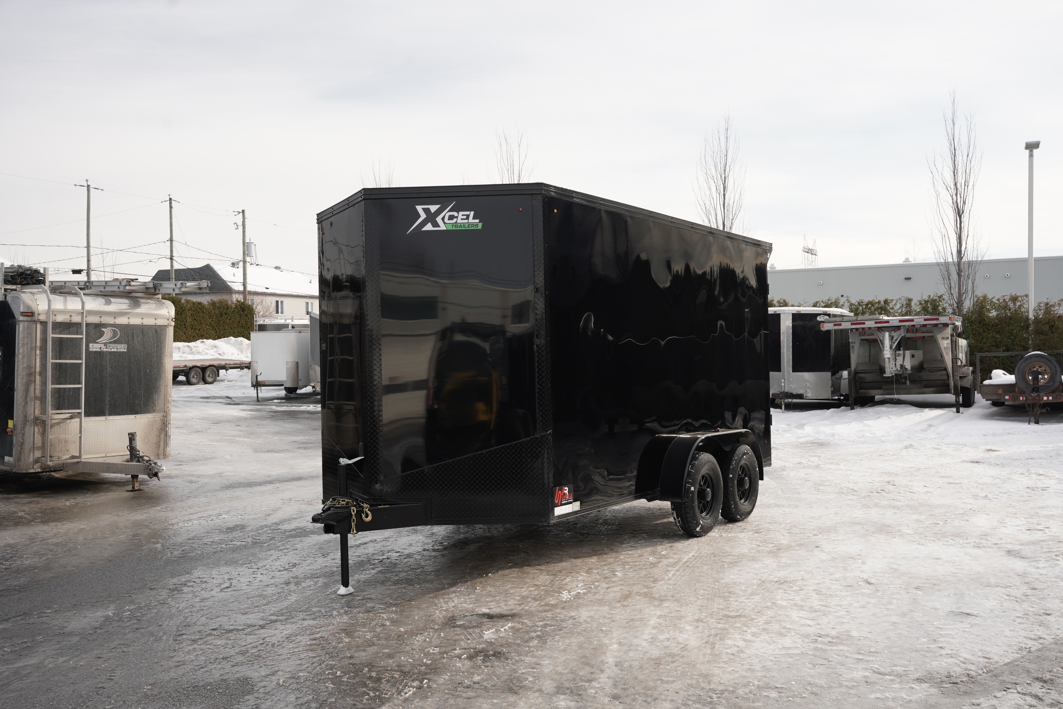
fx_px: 995
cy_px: 354
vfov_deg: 39.2
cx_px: 532
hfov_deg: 56.2
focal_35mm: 34
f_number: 8
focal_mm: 33.7
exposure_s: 1/500
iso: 800
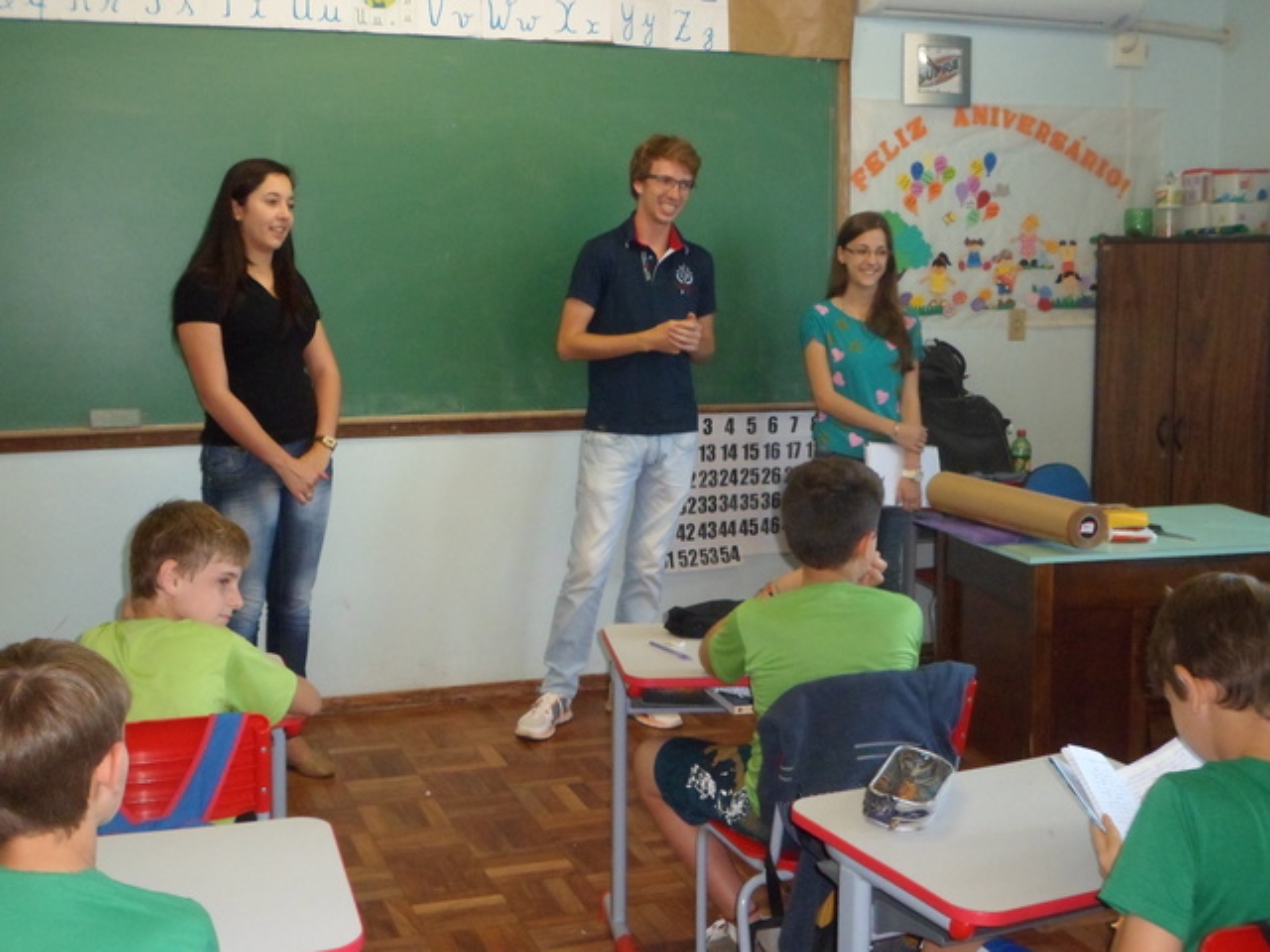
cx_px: 635
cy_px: 476
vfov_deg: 34.3
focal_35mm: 42
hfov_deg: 44.8
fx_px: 1541
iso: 640
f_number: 4.2
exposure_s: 1/60
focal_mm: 7.8
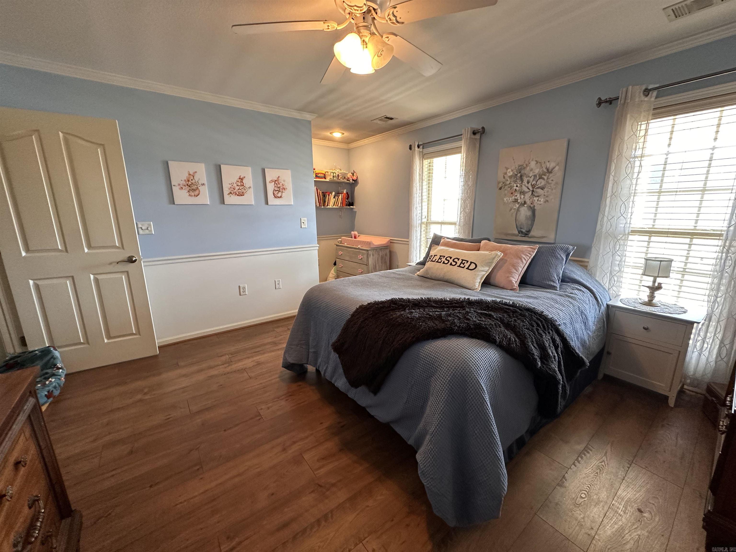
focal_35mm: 14
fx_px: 298
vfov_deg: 85.7
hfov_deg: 102.1
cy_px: 276
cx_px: 368
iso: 250
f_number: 2.2
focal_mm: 2.22
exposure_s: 1/60
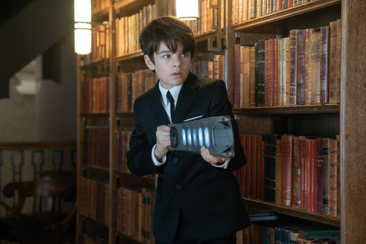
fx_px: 712
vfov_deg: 19.5
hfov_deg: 28.8
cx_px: 183
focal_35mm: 70
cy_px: 122
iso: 2000
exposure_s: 1/250
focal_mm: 70
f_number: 4
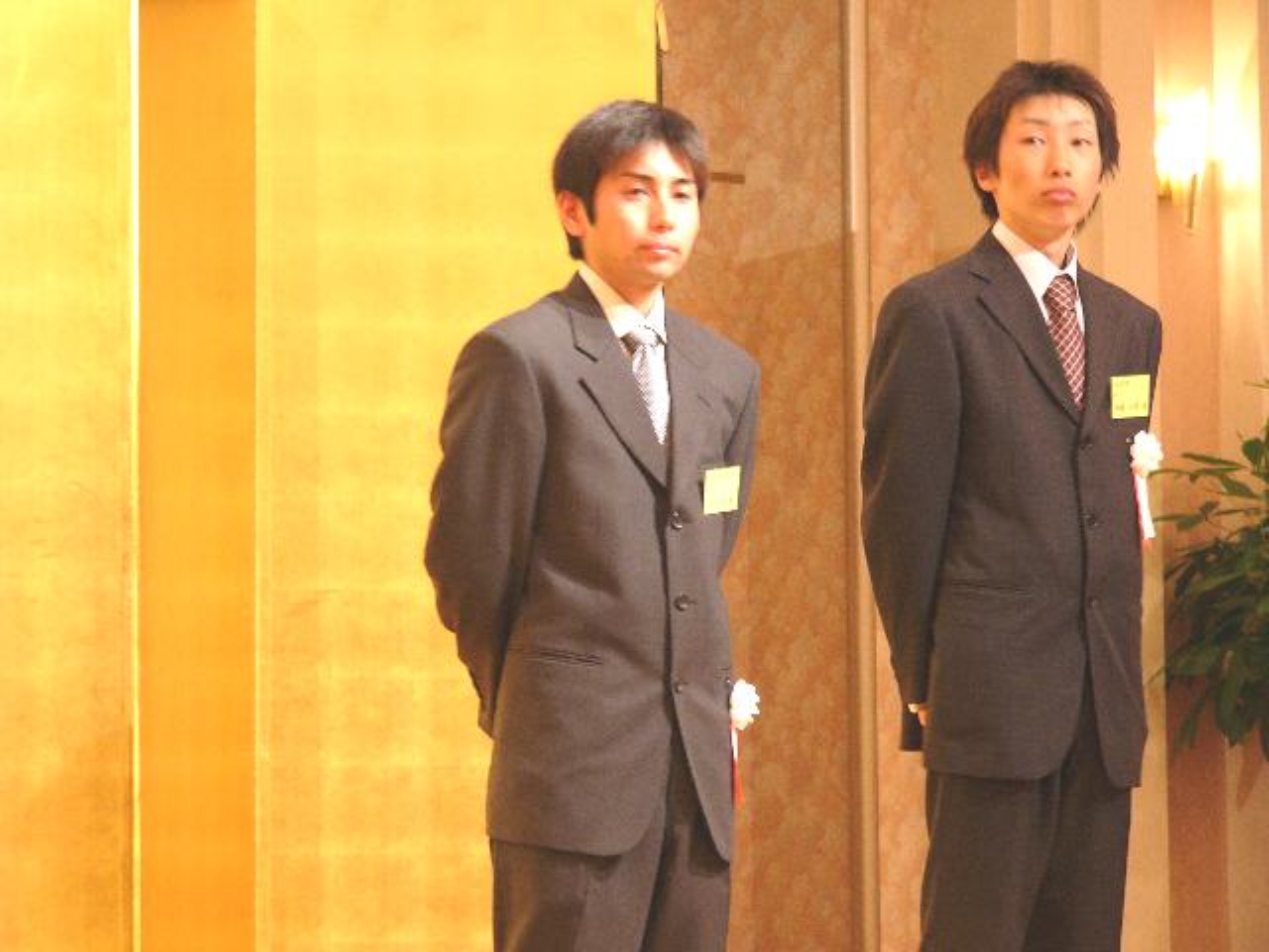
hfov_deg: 12.5
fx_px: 5792
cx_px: 634
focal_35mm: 158
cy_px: 476
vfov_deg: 9.4
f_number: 2.8
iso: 100
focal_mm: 26.3
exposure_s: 1/13
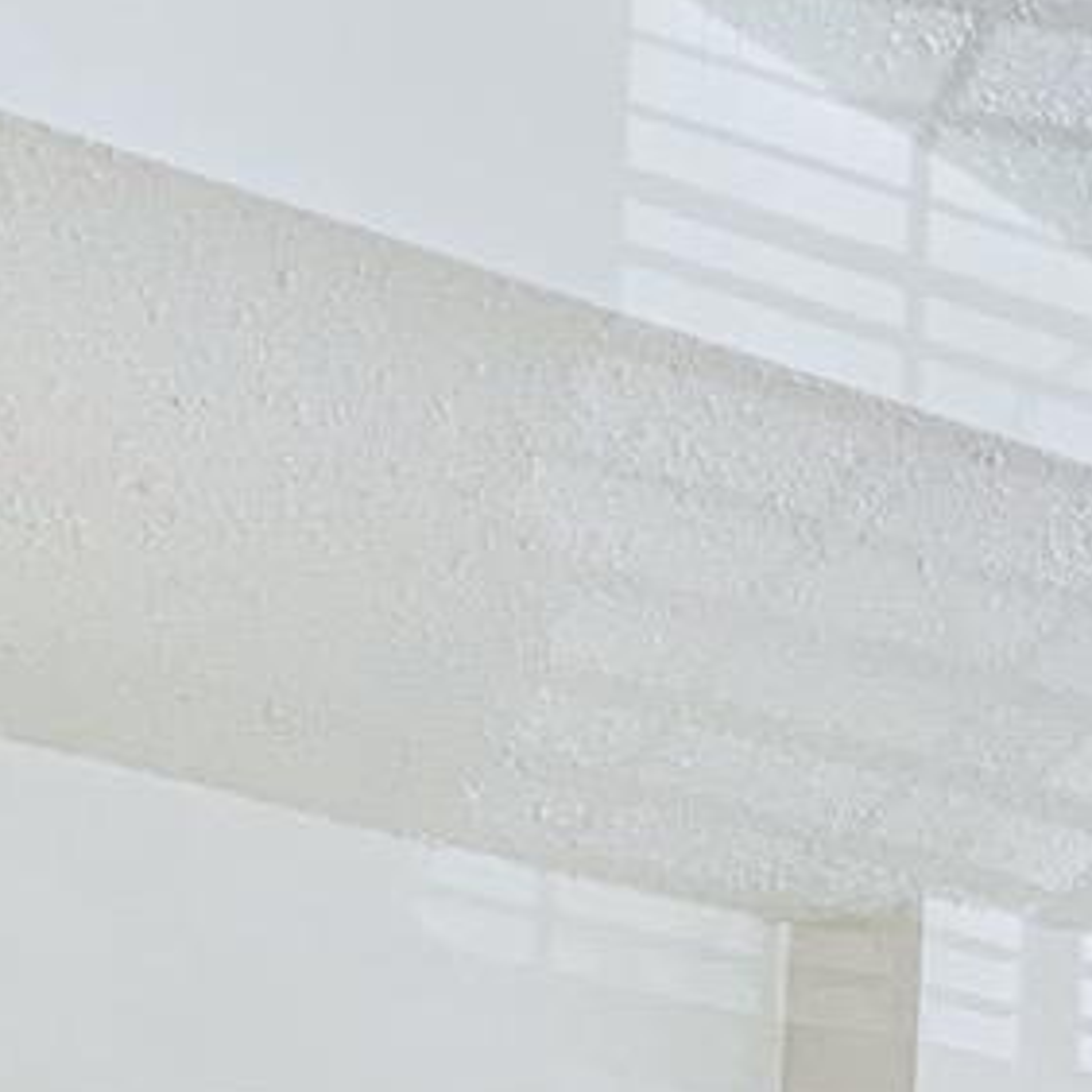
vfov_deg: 9.4
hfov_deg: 10.4
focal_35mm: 167
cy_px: 2563
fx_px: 5960
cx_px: 1042
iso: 80
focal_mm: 4.25
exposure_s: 1/60
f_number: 1.8
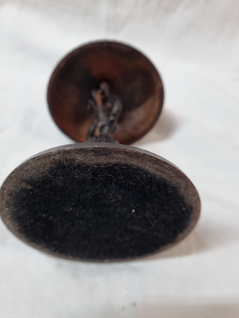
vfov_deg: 63.4
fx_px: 258
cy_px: 153
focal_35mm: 28
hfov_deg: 49.7
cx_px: 111
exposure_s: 1/50
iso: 250
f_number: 1.8
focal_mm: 5.4
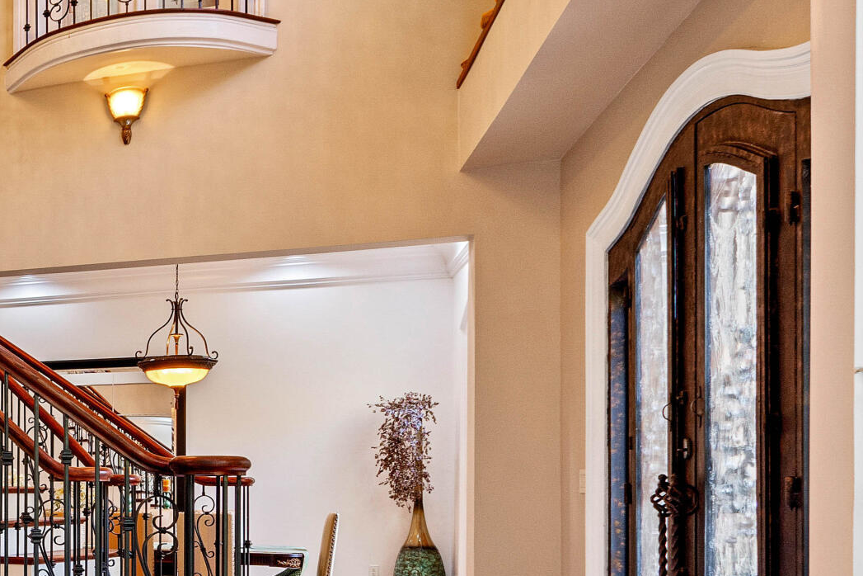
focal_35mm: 43
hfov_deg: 35.2
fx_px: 1031
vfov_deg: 30.3
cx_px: -189
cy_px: 480
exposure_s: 1/3
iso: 100
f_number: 8
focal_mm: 10
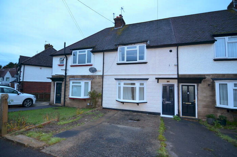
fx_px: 108
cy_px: 78
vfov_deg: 71.8
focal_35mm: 16
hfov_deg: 95.1
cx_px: 118
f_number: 2.8
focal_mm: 11
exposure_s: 1/60
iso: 900
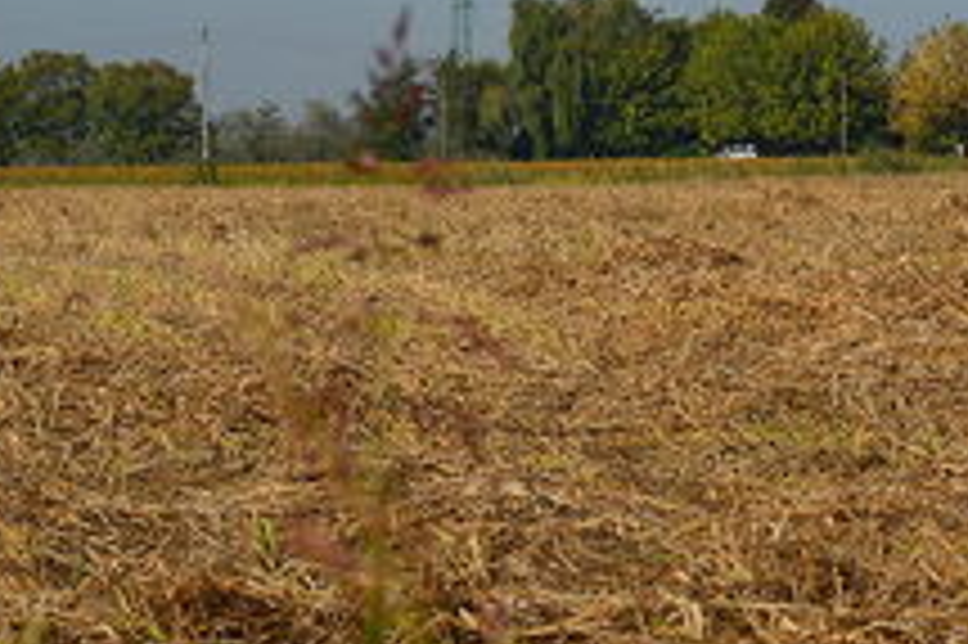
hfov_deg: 6.5
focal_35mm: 313
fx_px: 8420
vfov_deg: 4.4
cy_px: -207
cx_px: 1211
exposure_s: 1/500
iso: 280
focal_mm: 75
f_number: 11
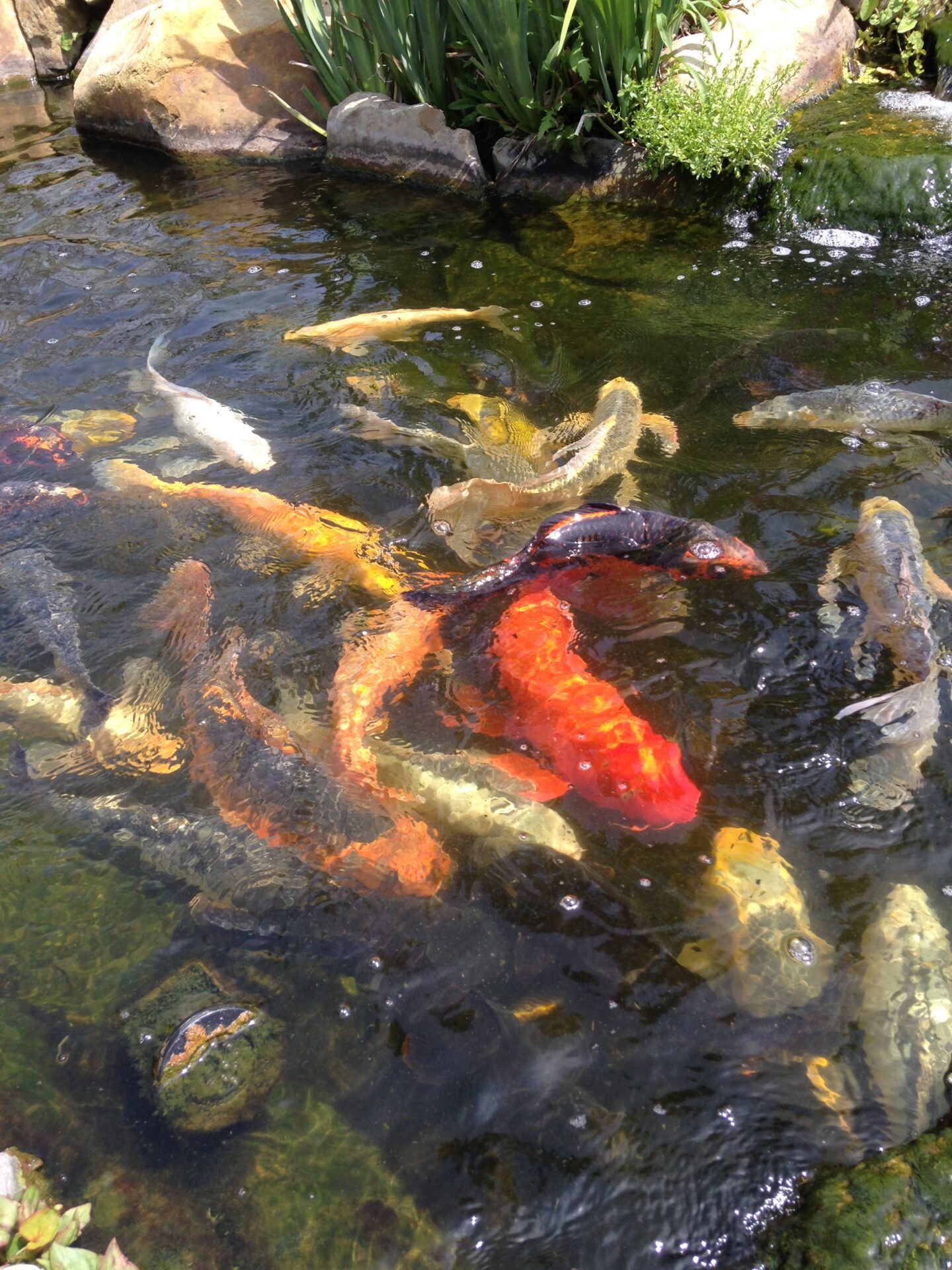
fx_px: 1210
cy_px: 635
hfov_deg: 42.9
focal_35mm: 33
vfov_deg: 55.4
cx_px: 476
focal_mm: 4.12
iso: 50
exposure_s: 1/475
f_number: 2.4
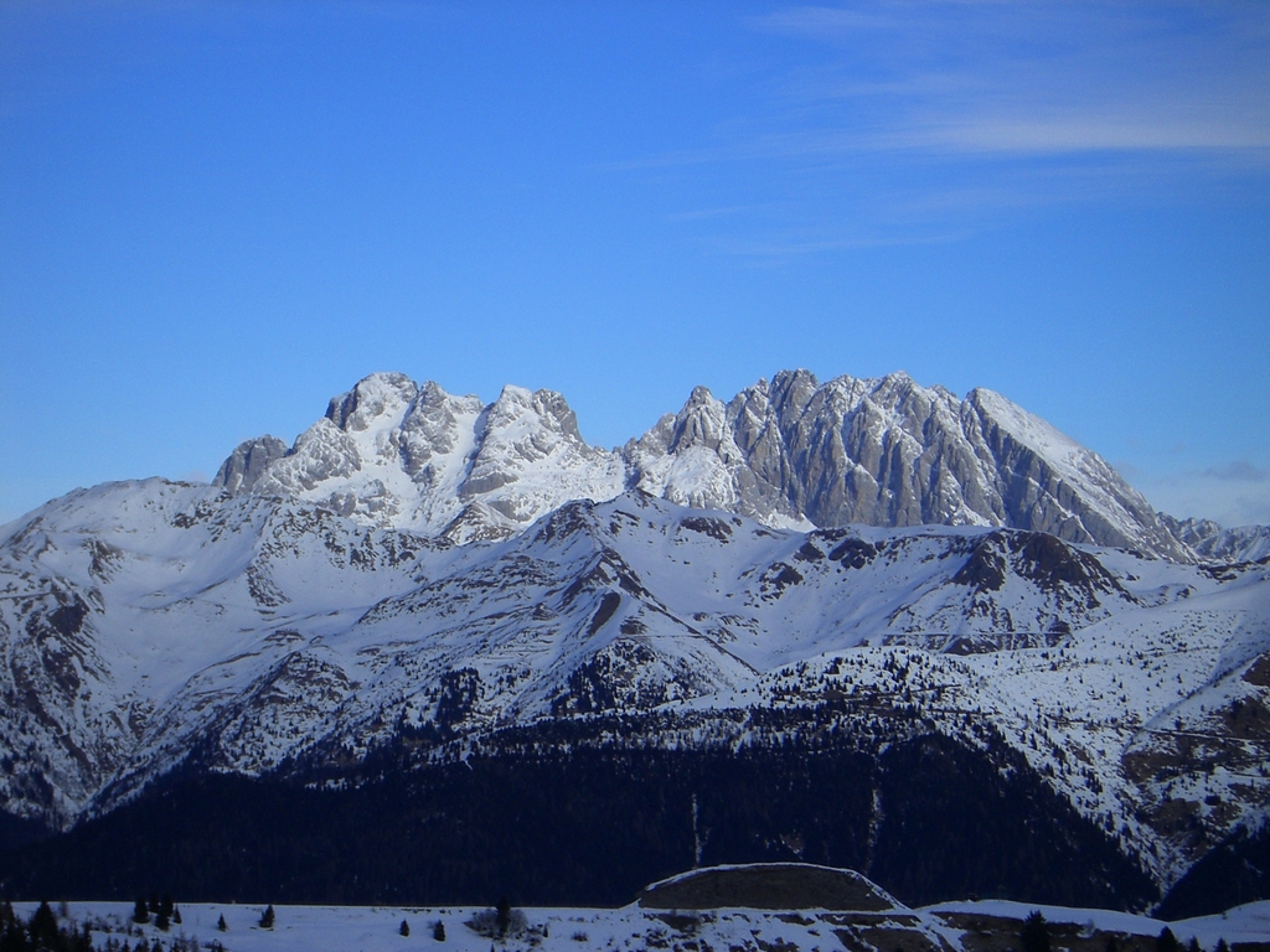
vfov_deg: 13.0
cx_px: 635
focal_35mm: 114
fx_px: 4182
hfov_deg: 17.3
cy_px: 476
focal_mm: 18.6
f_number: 8.3
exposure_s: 1/400
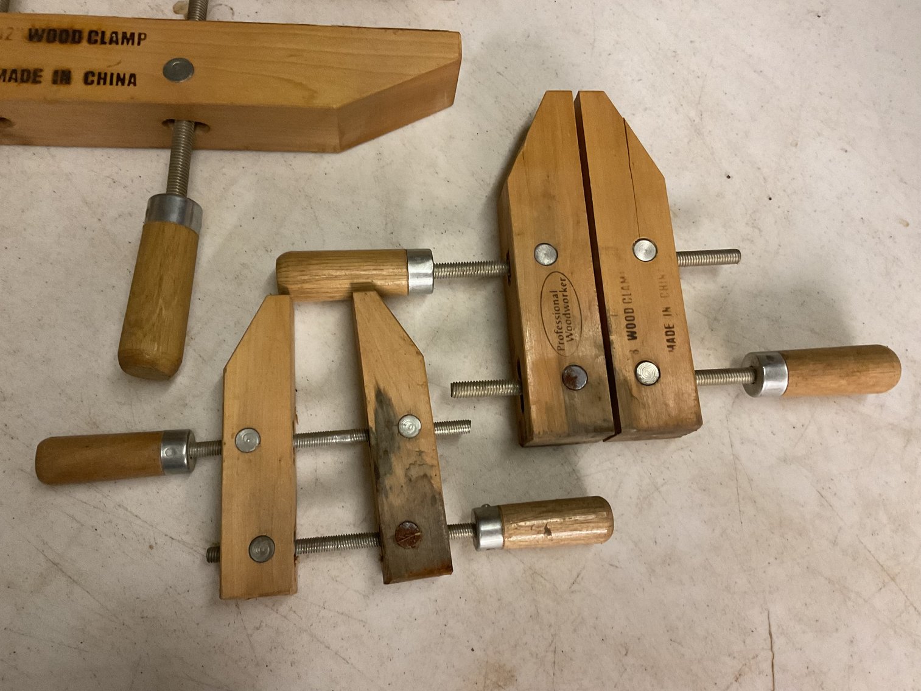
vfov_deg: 48.2
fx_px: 772
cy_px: 346
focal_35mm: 29
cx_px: 460
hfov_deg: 61.7
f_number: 1.8
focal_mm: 3
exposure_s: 1/60
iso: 250
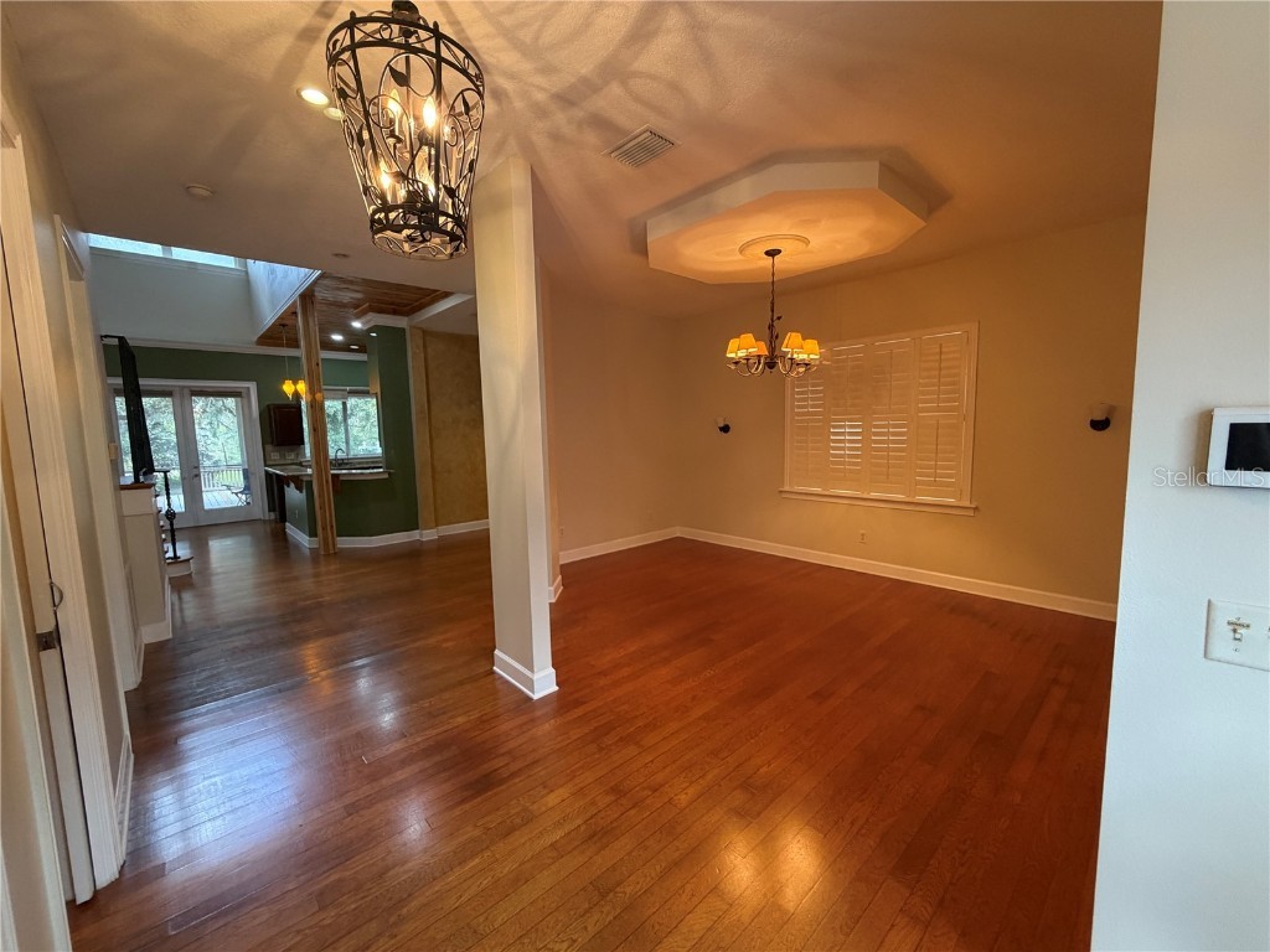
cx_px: 635
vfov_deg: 85.7
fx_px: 514
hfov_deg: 102.1
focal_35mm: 14
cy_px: 476
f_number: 2.2
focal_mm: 2.22
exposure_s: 1/60
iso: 320
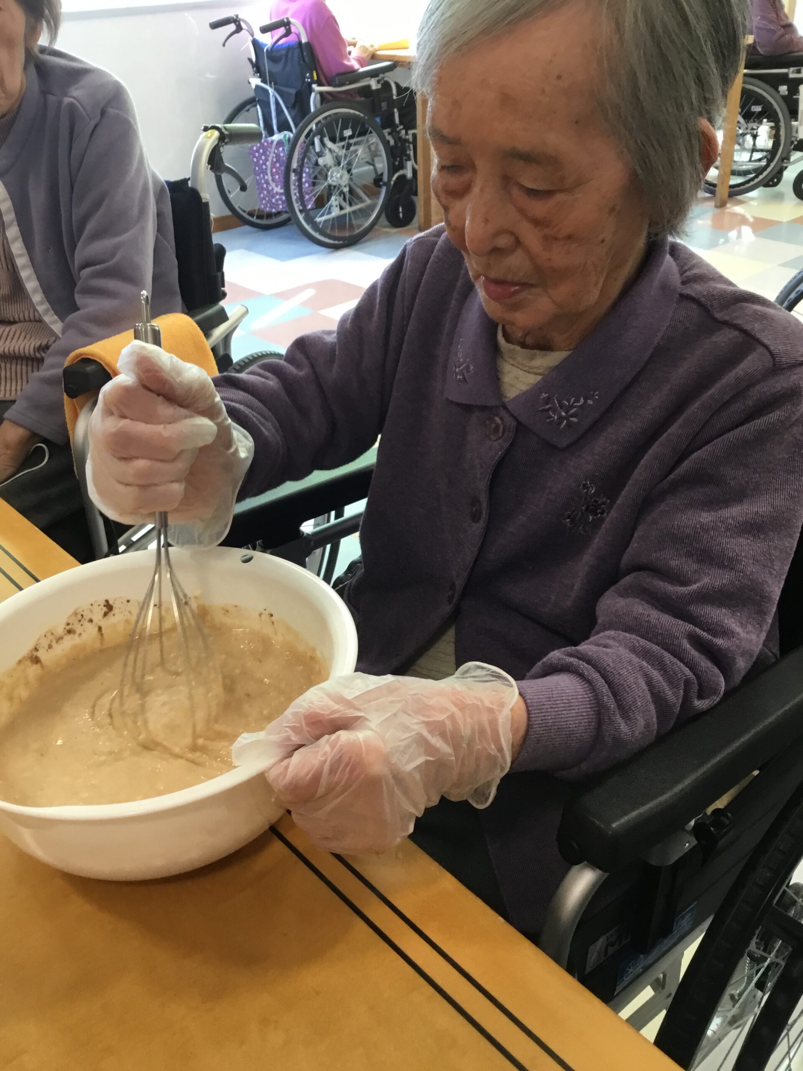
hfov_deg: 45.4
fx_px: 959
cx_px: 402
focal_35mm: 31
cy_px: 536
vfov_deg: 58.4
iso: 40
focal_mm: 3.3
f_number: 2.4
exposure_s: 1/30
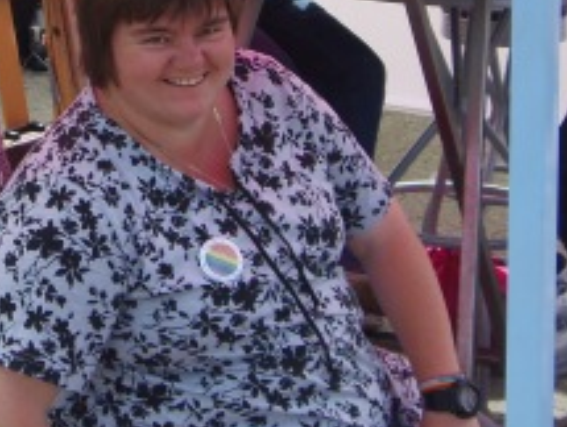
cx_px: -40
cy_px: -40
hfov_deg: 18.2
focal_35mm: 104
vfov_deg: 14.0
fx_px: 1706
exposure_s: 1/400
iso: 64
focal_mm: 6.5
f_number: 3.4
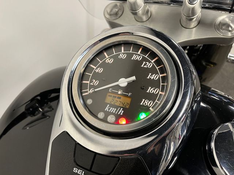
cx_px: 117
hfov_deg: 67.3
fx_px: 176
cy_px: 88
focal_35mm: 26
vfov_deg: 53.1
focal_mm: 5.1
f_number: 1.6
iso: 160
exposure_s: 1/50
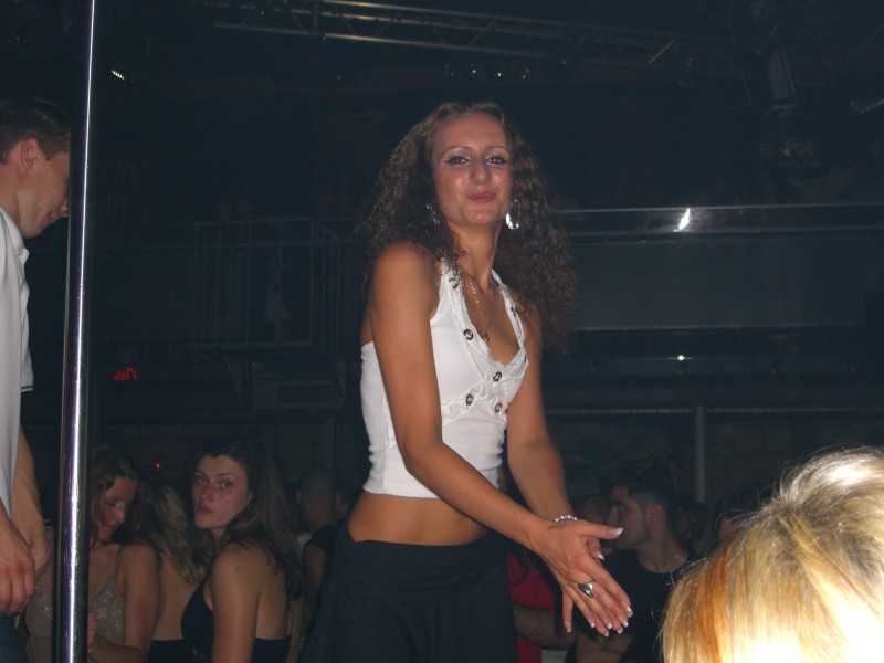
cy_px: 332
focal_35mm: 57
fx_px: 1456
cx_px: 442
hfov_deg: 33.8
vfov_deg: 25.7
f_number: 3.6
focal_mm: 11.8
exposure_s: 1/60
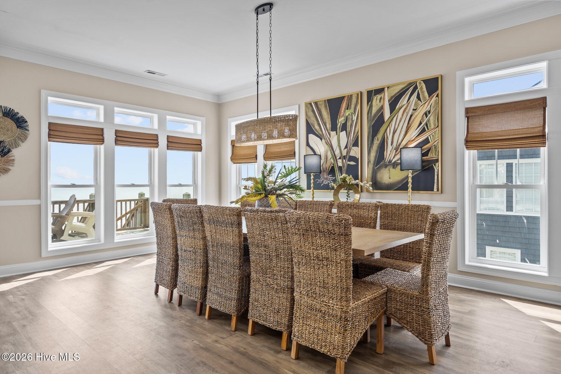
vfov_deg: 59.5
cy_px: 187
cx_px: 280
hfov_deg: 81.2
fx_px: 327
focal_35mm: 21
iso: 320
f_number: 4
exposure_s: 1/40
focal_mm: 21
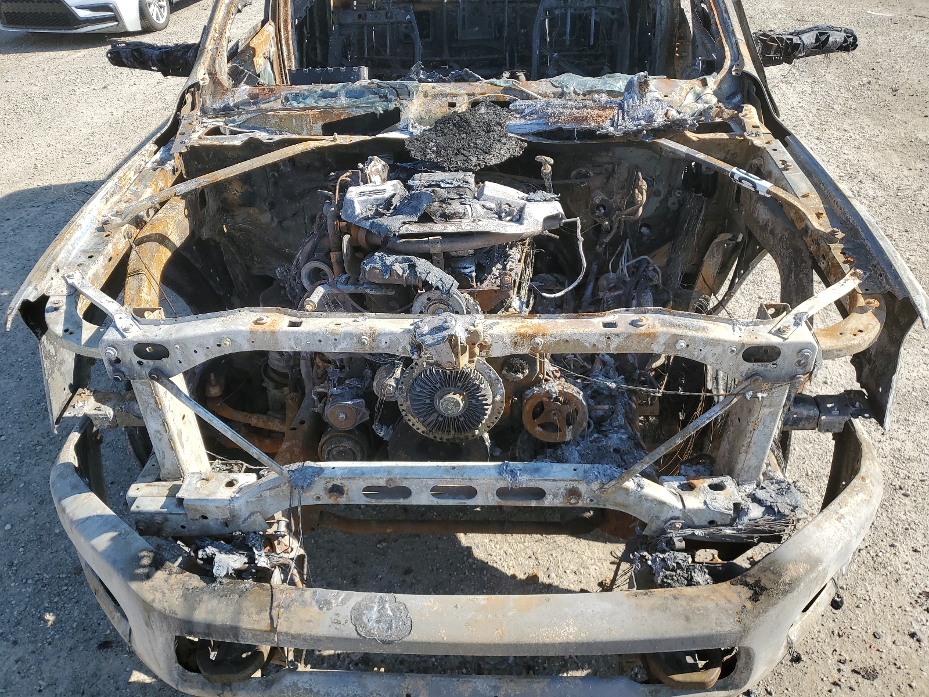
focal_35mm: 26
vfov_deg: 53.1
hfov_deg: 67.3
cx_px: 464
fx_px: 698
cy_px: 348
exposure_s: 1/1667
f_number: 1.5
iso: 50
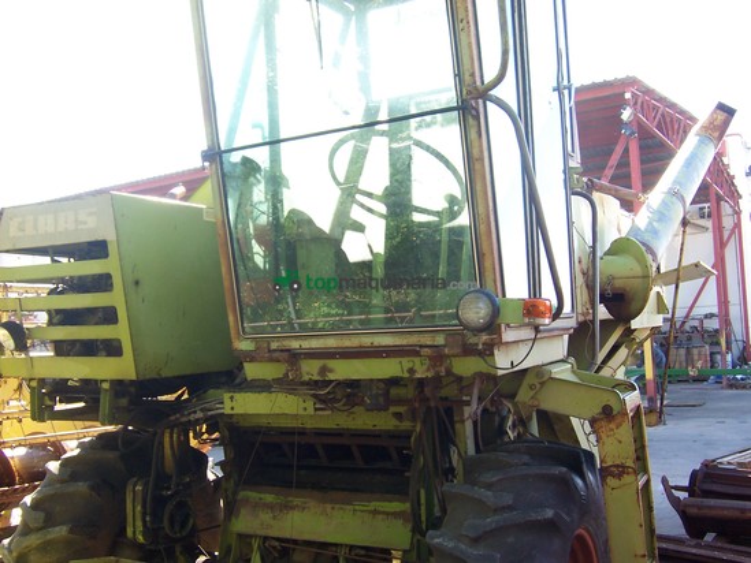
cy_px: 282
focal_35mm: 36
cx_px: 376
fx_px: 781
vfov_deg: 39.7
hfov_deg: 51.3
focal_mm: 5.6
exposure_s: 1/125
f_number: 3.4
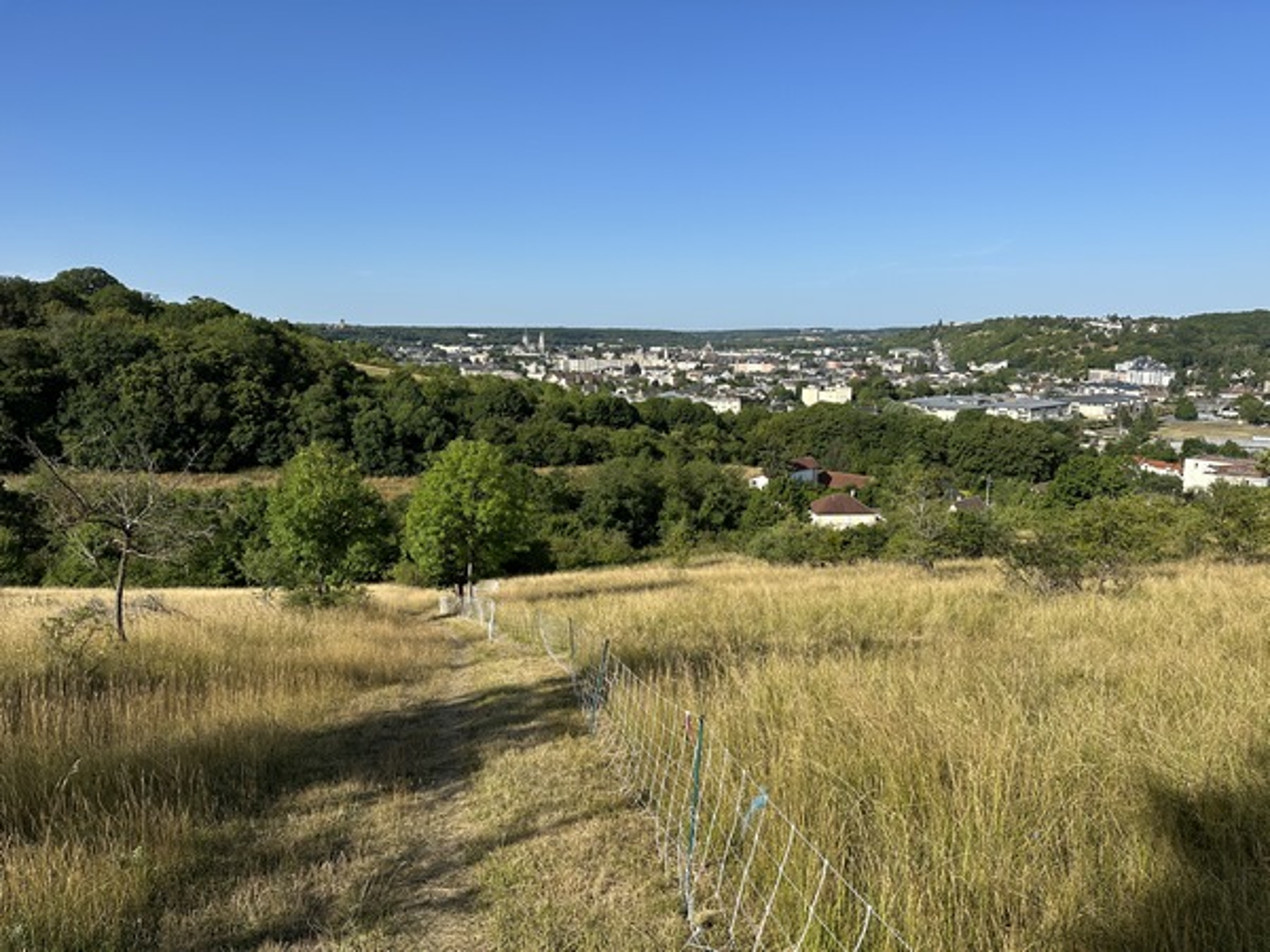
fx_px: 881
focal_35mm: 24
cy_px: 476
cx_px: 635
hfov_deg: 71.6
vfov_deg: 56.8
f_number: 1.78
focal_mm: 6.86
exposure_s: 1/5000
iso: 80
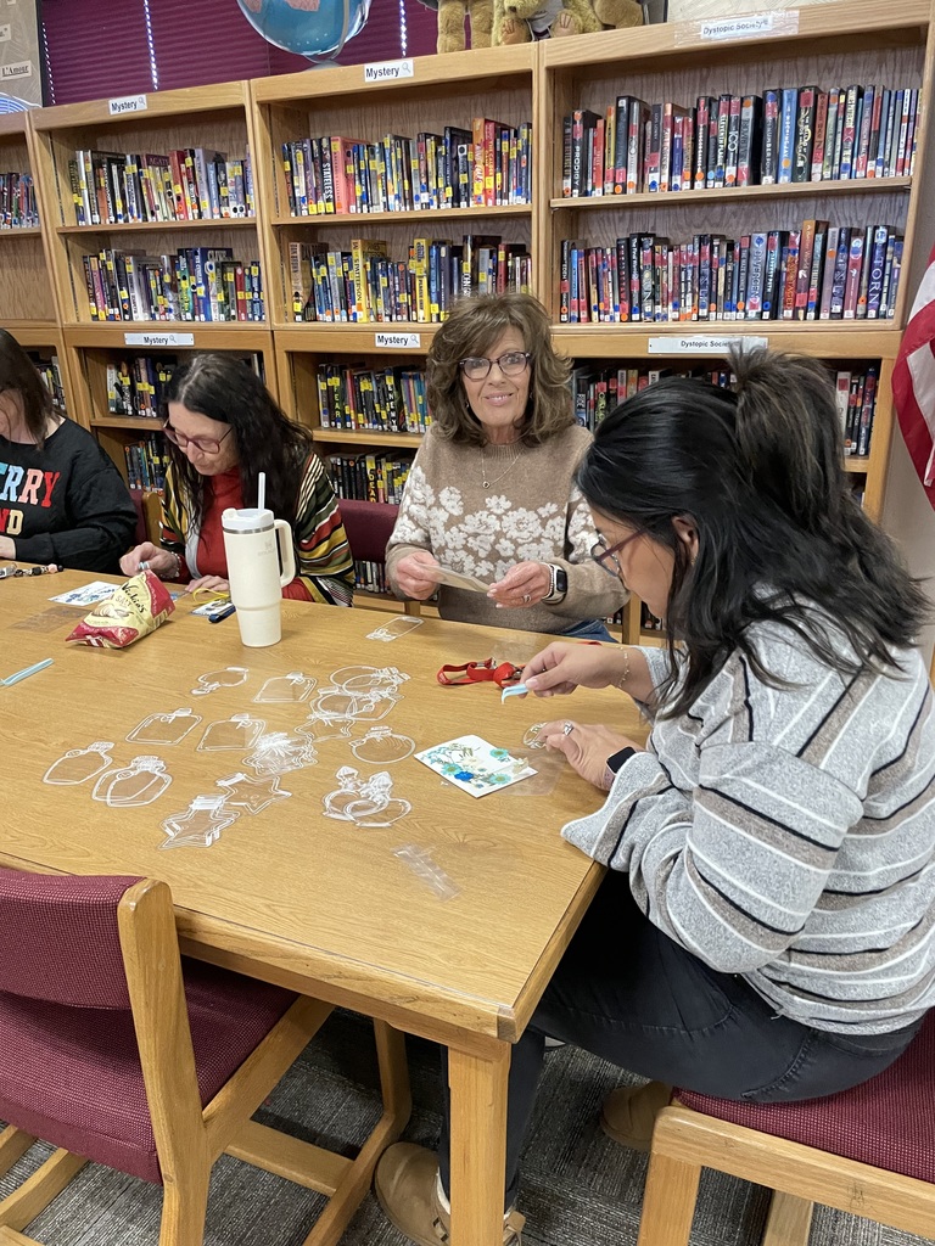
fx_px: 936
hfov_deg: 53.1
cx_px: 468
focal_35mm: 26
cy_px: 623
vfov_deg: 67.3
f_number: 1.6
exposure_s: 1/60
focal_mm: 4.2
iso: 400
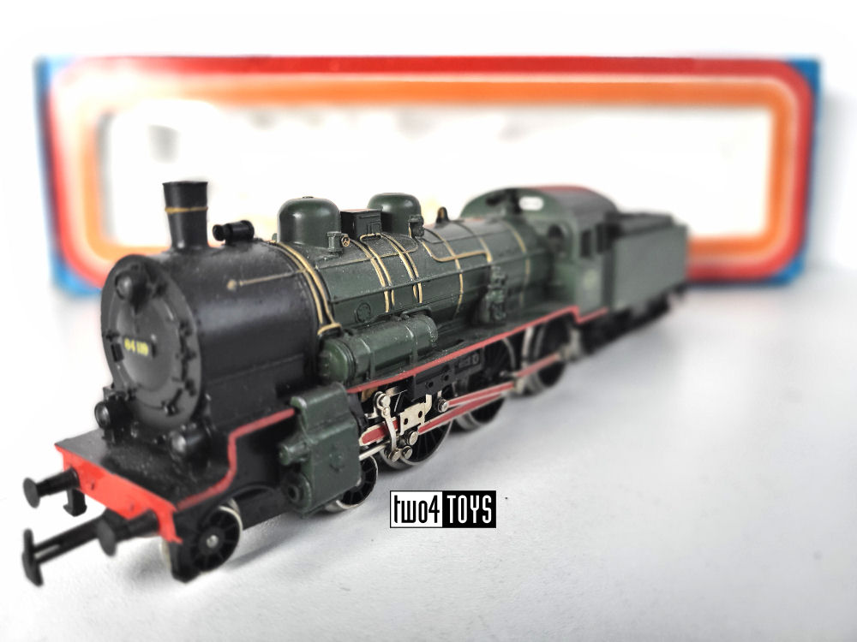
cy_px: 321
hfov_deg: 67.3
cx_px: 428
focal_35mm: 26
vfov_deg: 53.1
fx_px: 644
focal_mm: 5.4
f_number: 1.8
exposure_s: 1/100
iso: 64
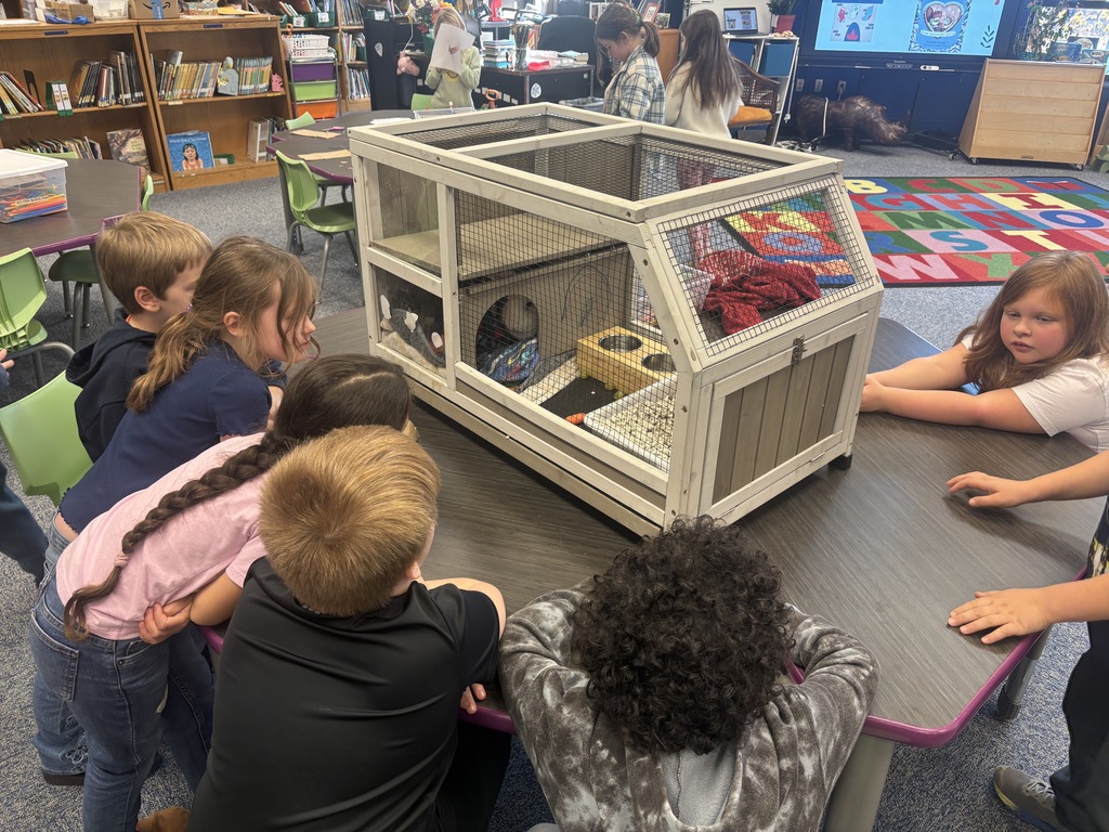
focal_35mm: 26
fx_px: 833
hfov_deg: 67.3
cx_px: 554
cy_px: 416
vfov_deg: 53.1
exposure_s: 1/60
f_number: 1.6
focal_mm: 5.96
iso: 80
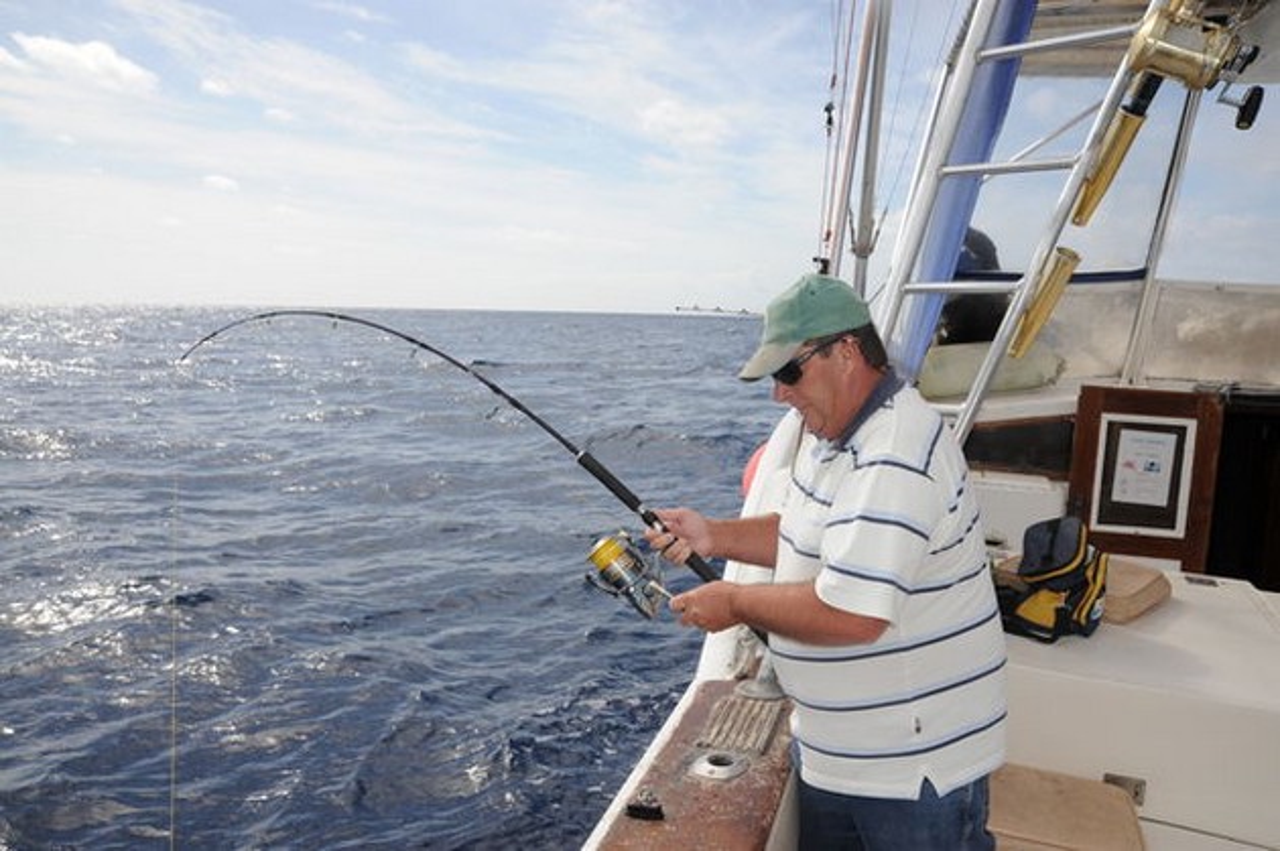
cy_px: 426
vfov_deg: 44.9
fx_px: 1030
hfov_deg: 63.7
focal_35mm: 29
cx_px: 640
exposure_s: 1/250
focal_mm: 29
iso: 200
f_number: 13
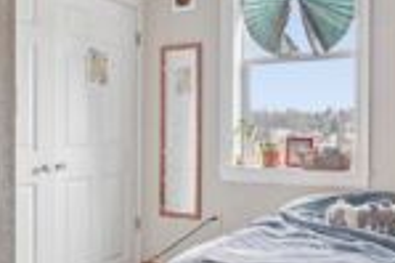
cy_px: 158
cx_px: 286
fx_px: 471
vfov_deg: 31.0
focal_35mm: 43
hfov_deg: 44.3
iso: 1600
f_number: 8
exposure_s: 1/15
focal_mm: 16
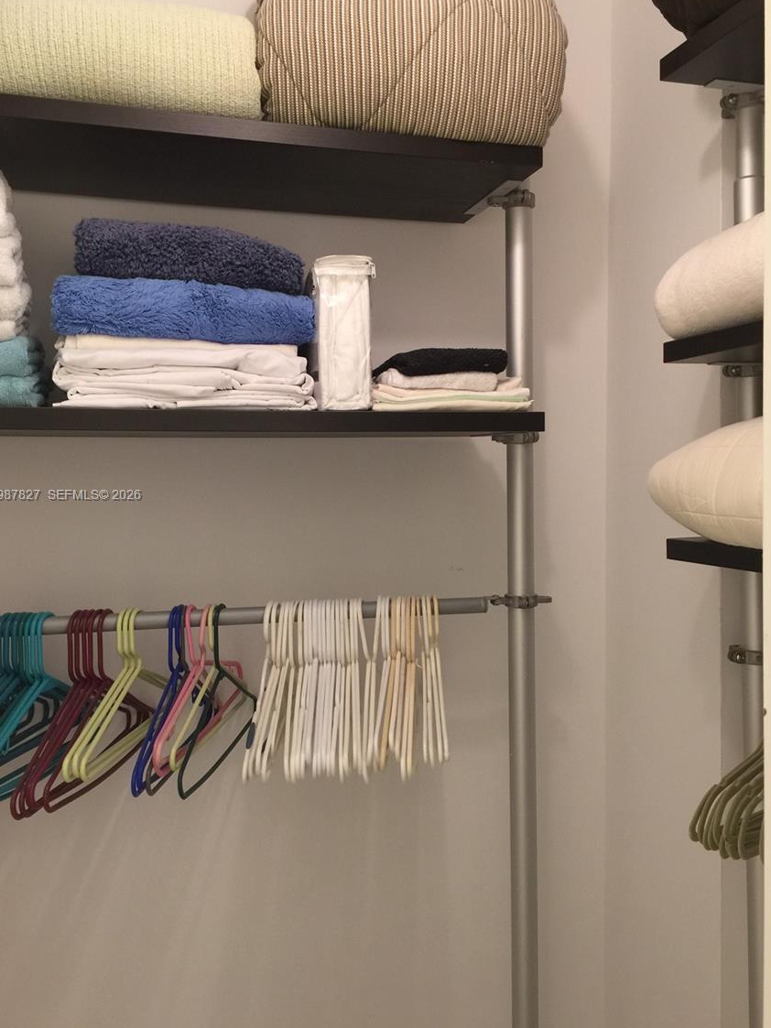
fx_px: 921
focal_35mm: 31
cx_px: 384
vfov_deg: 58.3
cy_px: 496
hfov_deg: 45.4
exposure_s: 1/15
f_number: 2.2
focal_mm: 4.15
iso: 40
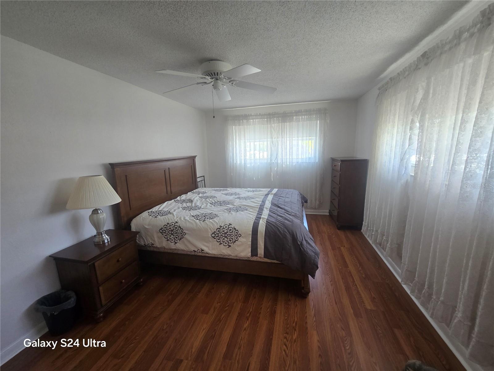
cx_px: 247
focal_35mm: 13
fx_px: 186
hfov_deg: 106.2
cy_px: 186
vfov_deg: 89.9
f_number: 2.2
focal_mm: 2.2
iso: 125
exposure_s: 1/60
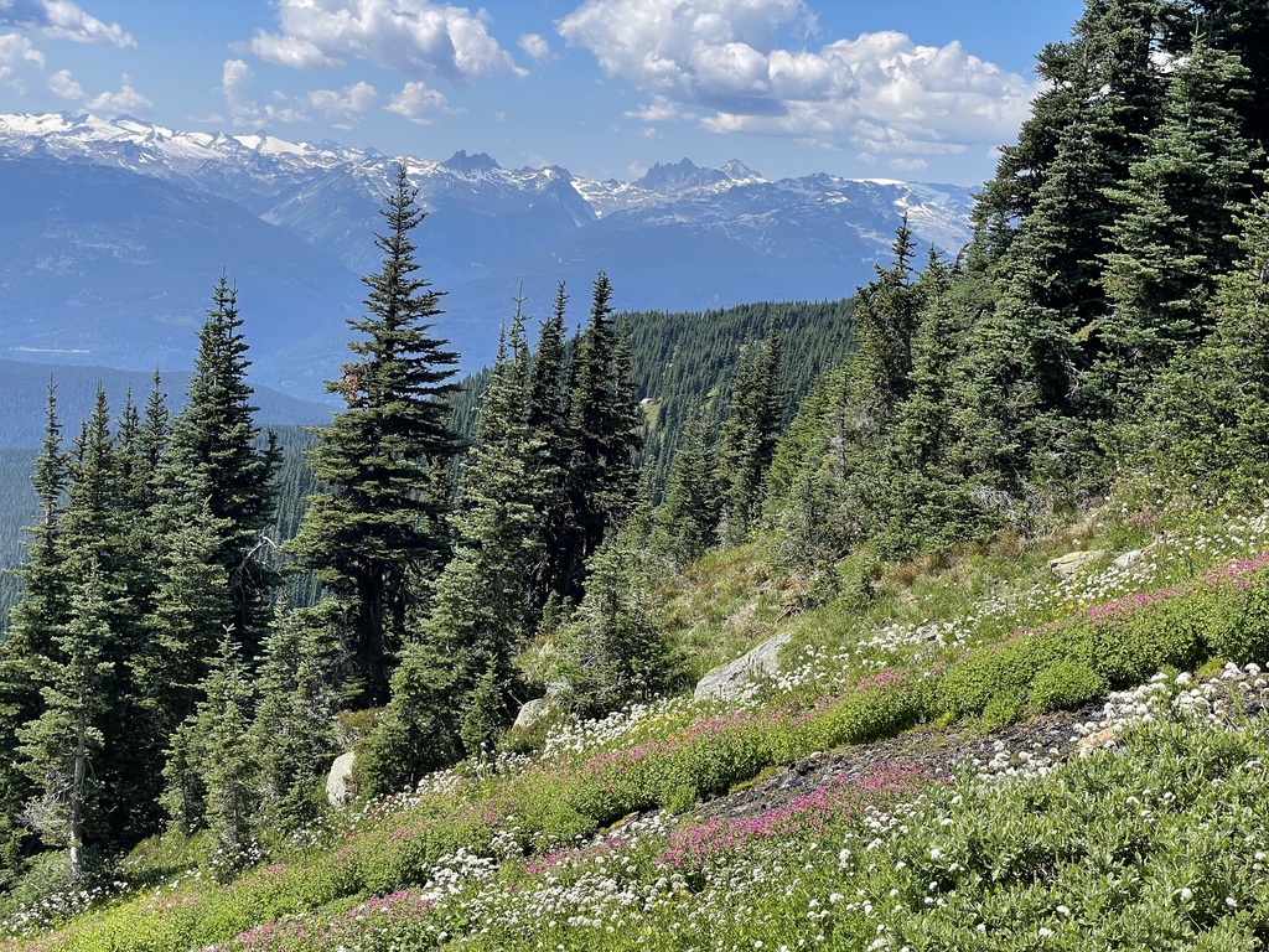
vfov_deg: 28.0
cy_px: 476
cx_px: 634
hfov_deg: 36.8
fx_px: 1906
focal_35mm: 52
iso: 25
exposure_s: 1/1043
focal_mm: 6
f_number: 2
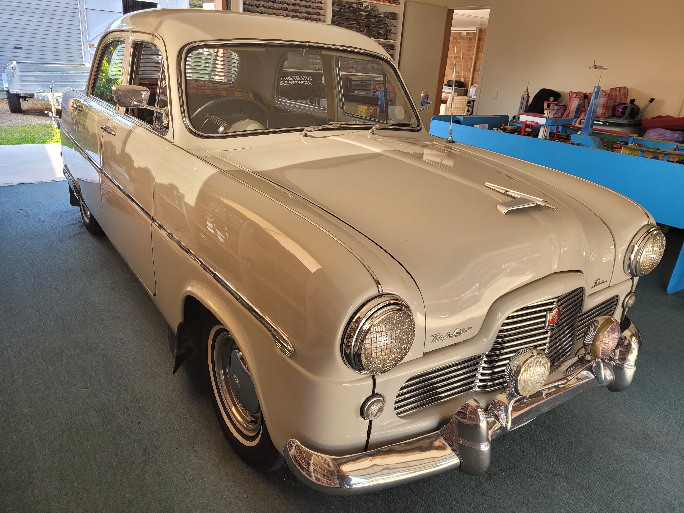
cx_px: 342
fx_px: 514
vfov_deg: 53.1
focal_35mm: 26
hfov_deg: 67.3
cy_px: 256
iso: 40
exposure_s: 1/100
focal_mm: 5.4
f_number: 1.8
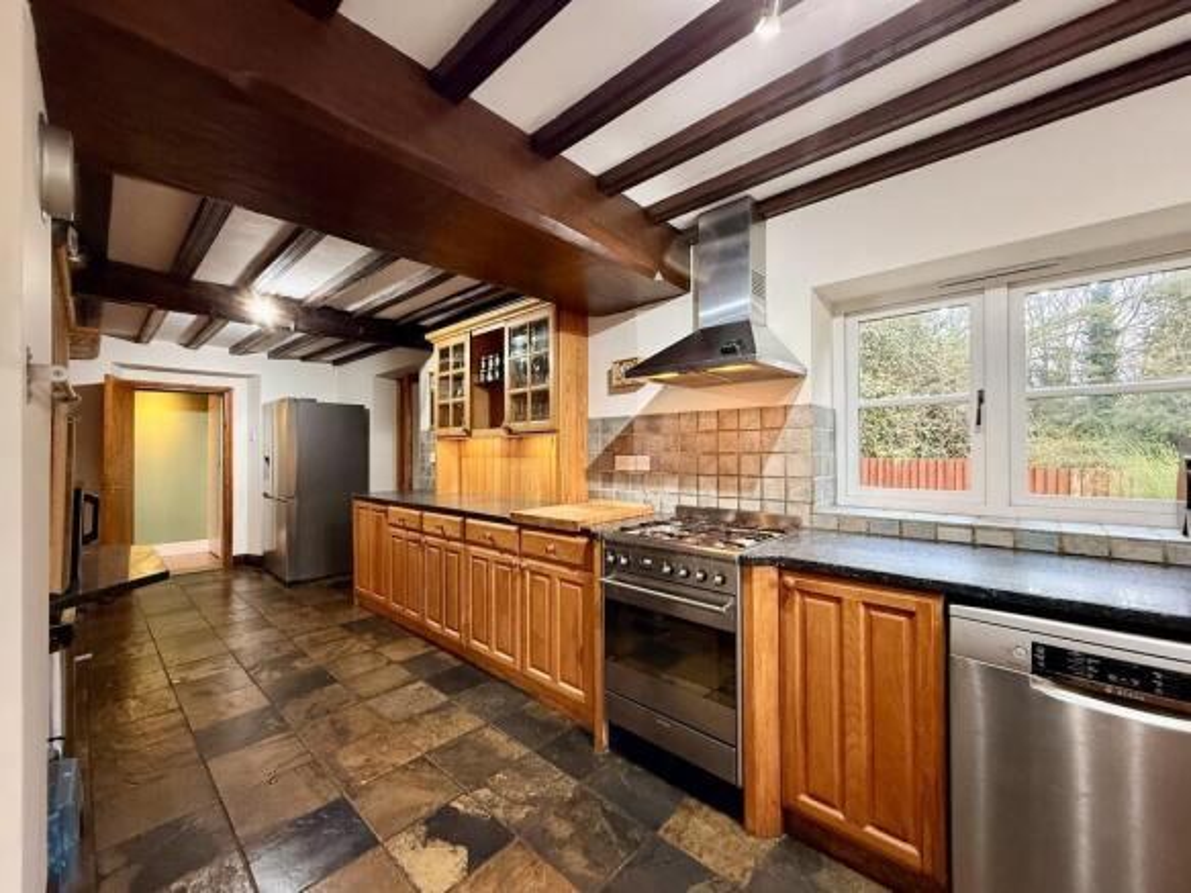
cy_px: 446
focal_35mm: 14
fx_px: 482
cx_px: 596
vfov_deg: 85.7
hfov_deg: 102.1
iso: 320
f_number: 2.2
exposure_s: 1/50
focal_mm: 2.22
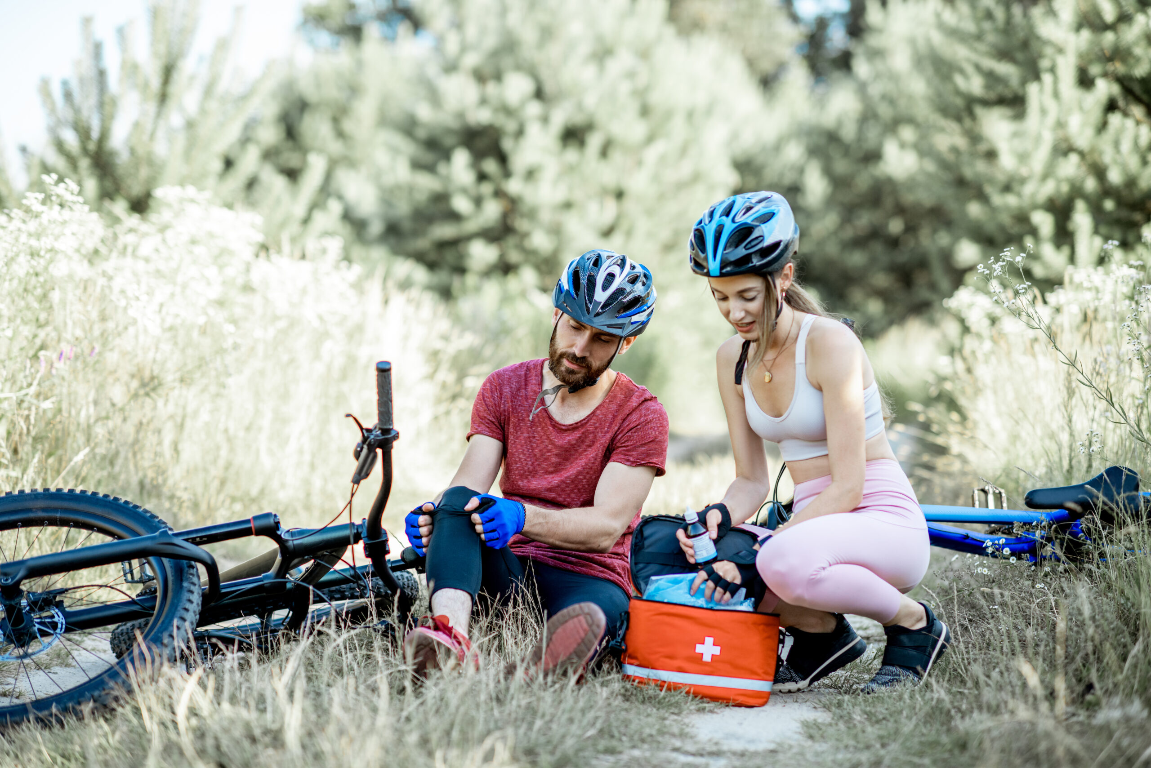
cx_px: 576
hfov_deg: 23.9
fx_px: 2719
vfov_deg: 16.1
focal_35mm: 85
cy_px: 384
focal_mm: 85
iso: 200
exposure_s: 1/1000
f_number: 2.2
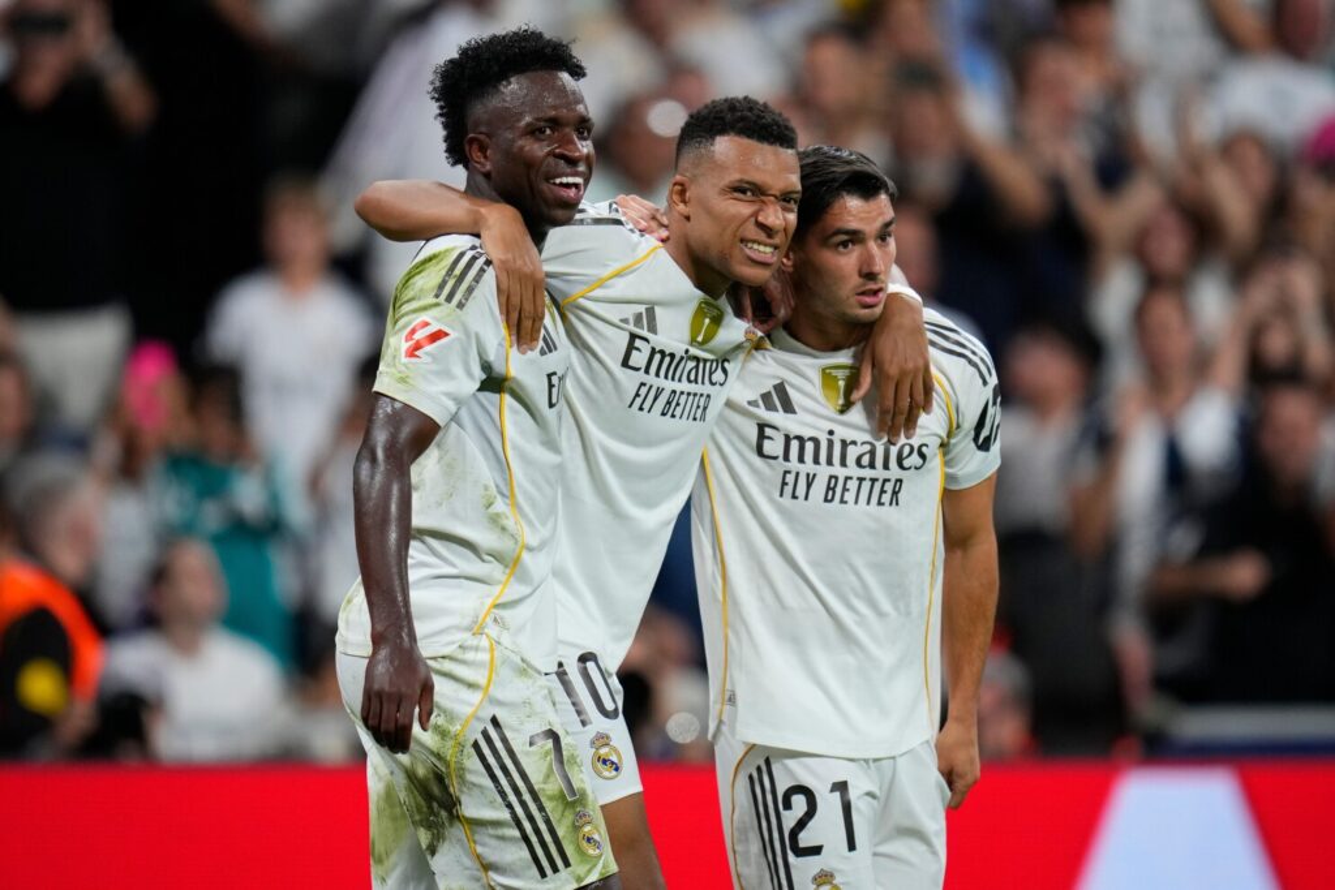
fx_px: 22252
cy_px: 445
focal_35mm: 600
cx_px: 668
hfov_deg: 3.4
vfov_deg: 2.3
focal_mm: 400
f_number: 2.8
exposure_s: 1/2000
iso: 2000
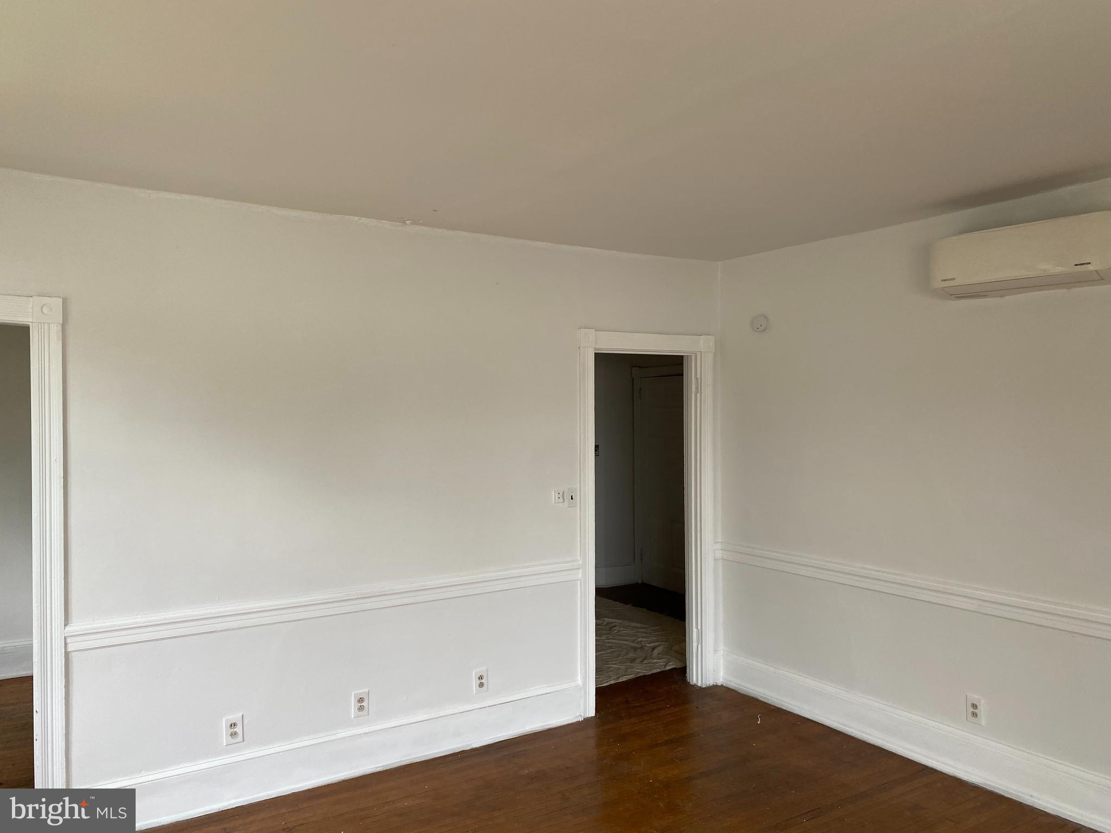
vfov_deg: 53.1
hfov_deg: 67.3
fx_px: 834
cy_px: 416
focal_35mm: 26
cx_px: 556
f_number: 1.8
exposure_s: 1/122
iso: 64
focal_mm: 4.25
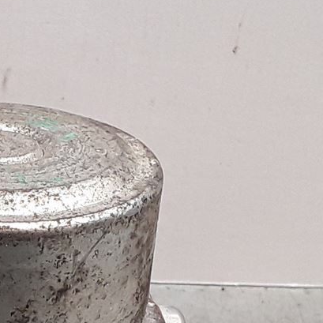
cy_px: 405
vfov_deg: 13.6
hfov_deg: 13.6
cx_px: -81
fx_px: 1309
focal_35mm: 124
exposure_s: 1/50
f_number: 1.9
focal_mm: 2.91
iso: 40
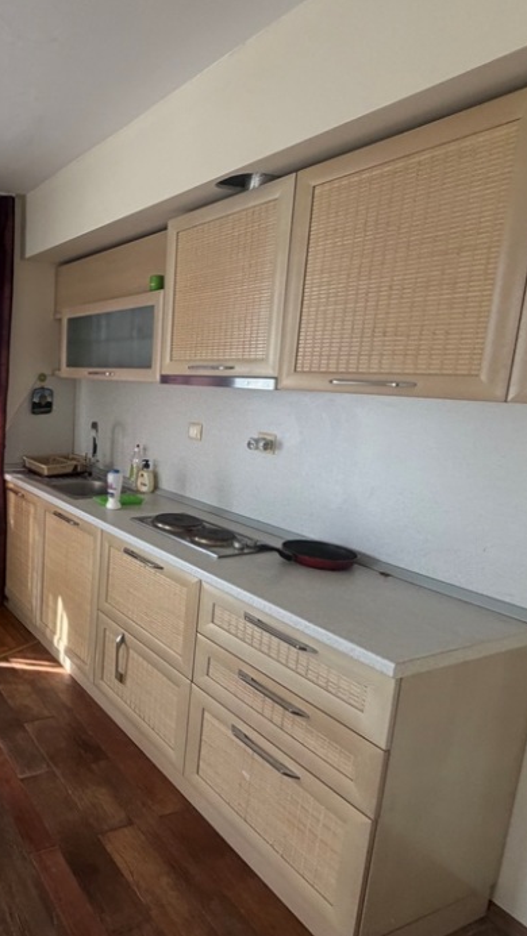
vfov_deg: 81.2
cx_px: -31
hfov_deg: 42.4
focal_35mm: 22
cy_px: 458
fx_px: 546
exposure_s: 1/121
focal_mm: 2.22
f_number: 2.2
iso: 160
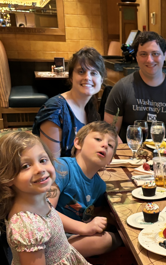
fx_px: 463
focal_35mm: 64
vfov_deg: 31.6
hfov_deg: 18.9
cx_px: 211
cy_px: 187
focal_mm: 5.96
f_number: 1.6
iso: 500
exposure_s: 1/30
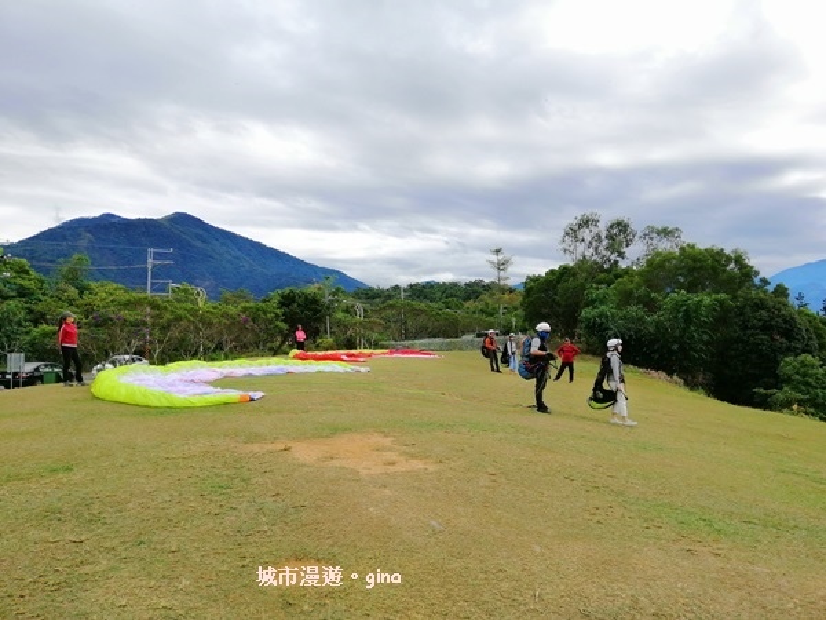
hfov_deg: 67.3
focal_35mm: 26
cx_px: 413
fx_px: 620
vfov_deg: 53.1
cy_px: 310
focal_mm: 3.81
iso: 50
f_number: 2.2
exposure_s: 1/679
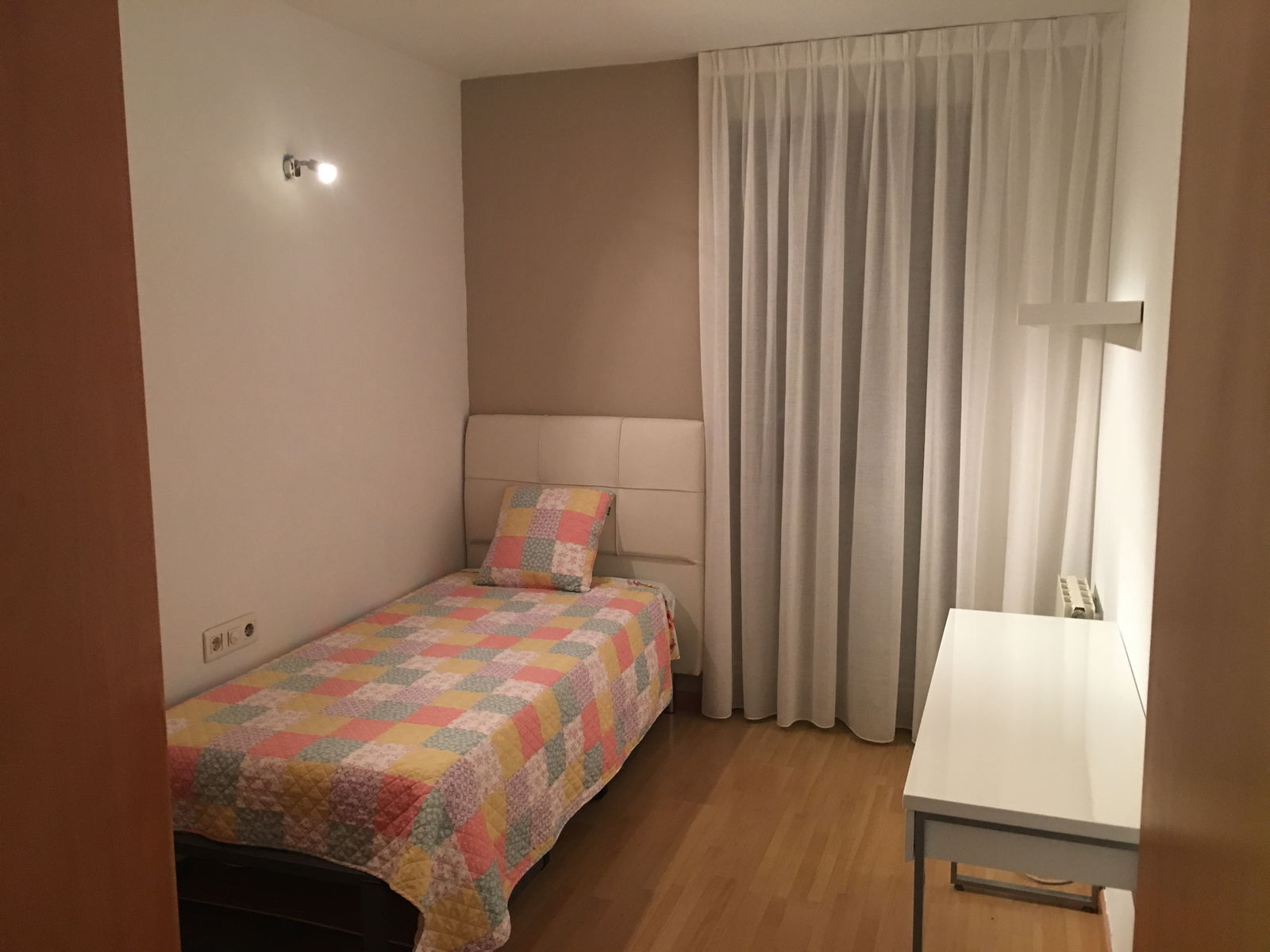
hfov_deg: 61.7
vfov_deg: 48.2
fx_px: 1064
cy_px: 476
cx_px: 635
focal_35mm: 29
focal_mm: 4.15
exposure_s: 1/10
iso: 100
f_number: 2.2
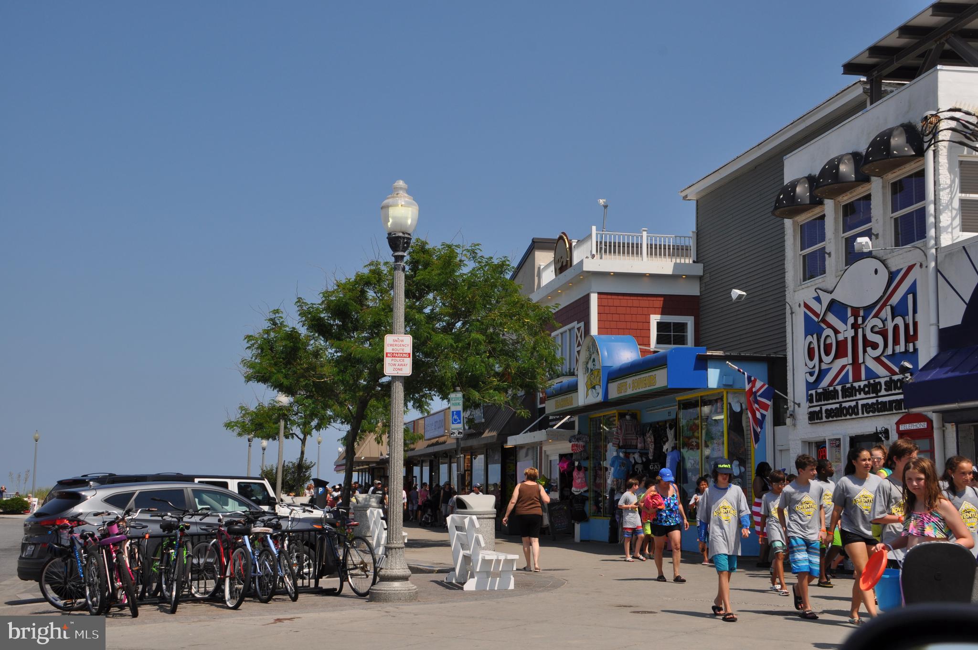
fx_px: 1302
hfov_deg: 41.2
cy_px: 325
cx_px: 489
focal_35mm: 48
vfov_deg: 28.0
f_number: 10
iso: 200
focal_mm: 32
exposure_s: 1/400
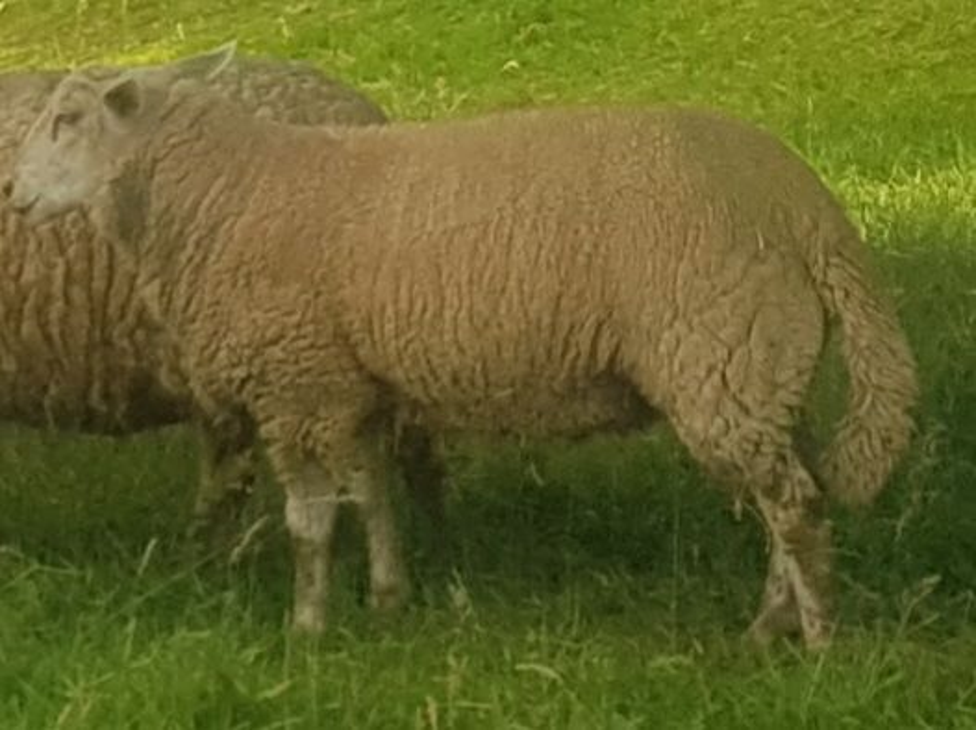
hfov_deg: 67.4
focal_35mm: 26
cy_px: 365
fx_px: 732
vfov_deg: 53.0
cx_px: 488
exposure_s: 1/1429
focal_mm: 4.2
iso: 40
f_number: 1.7
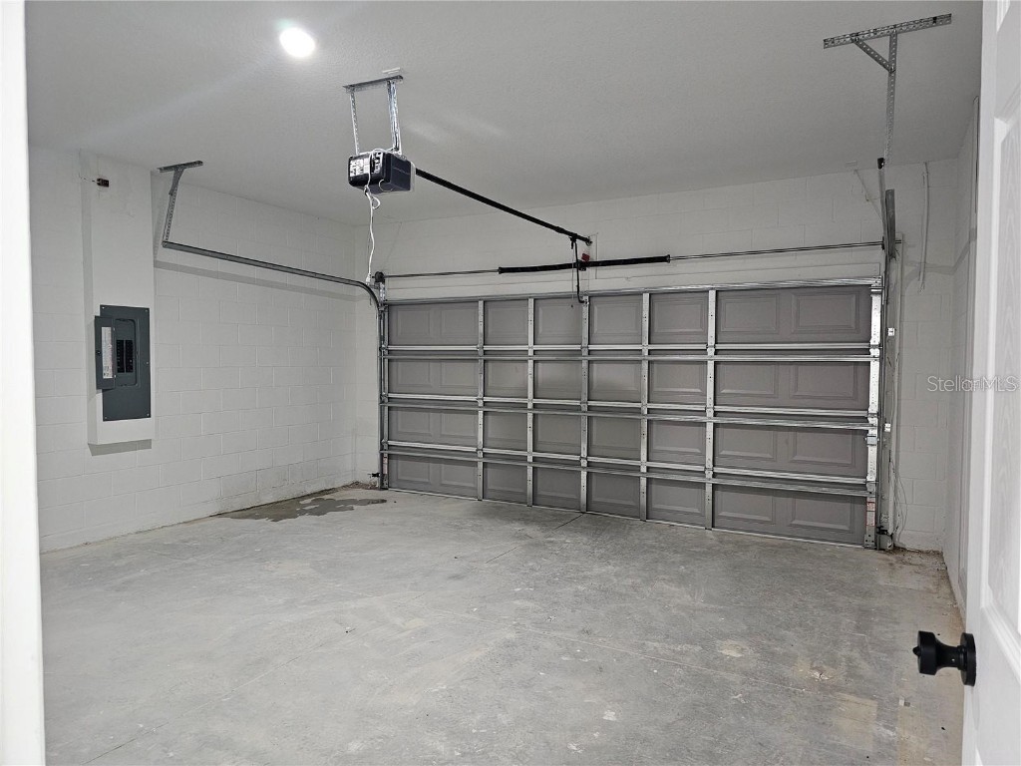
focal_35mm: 23
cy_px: 383
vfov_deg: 58.9
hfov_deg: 73.9
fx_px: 678
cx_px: 510
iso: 640
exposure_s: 1/60
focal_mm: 6.3
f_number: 1.7
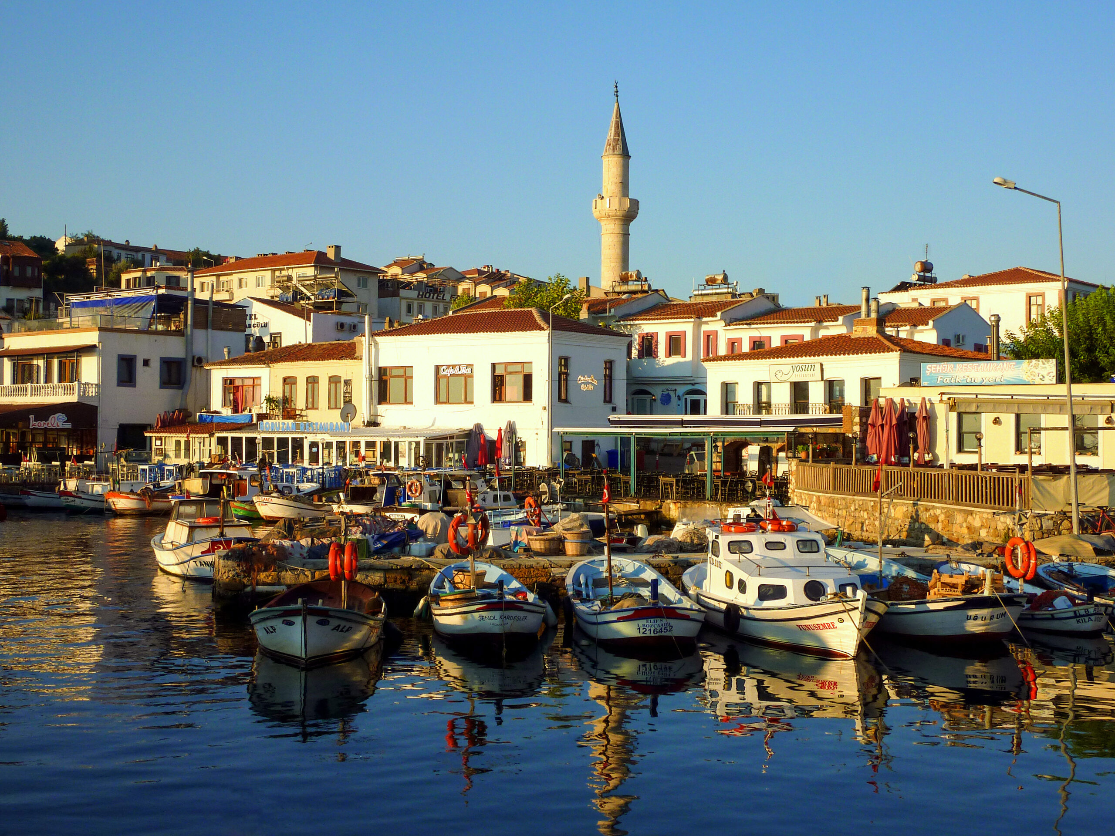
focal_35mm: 48
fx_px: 1546
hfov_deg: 39.7
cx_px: 558
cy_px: 418
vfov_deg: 30.3
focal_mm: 7.9
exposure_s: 1/400
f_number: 5
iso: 80
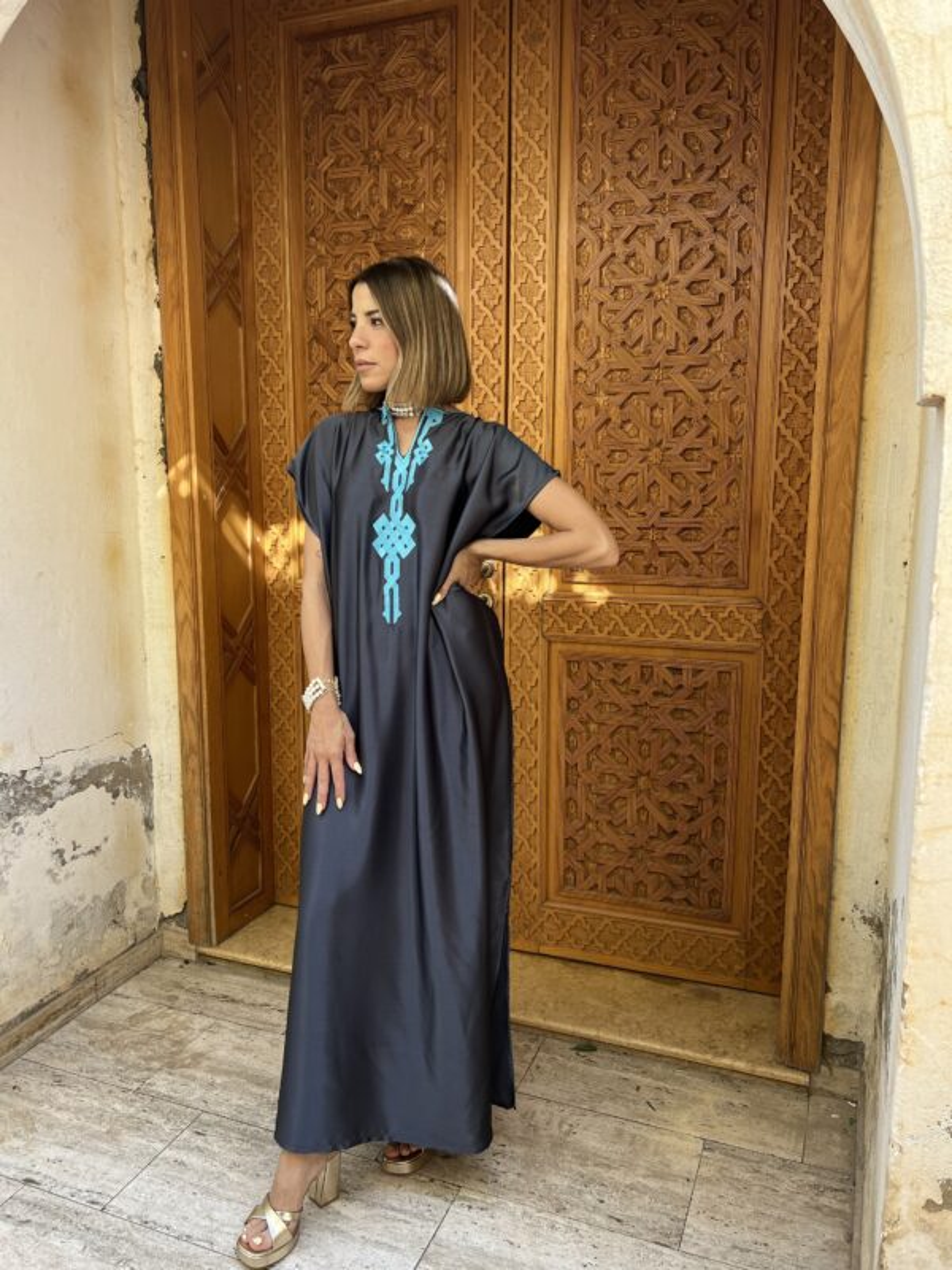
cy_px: 635
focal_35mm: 26
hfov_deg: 53.1
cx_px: 476
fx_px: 953
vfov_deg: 67.3
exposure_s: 1/233
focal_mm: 5.7
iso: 40
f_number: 1.5
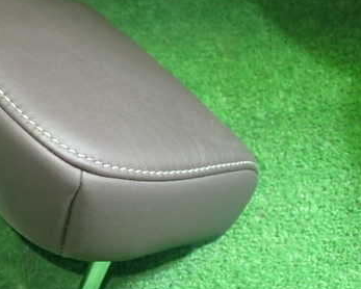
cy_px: 146
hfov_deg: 33.8
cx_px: 76
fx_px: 577
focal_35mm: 54
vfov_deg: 28.1
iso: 640
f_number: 2.4
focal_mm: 5.79
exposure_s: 1/30
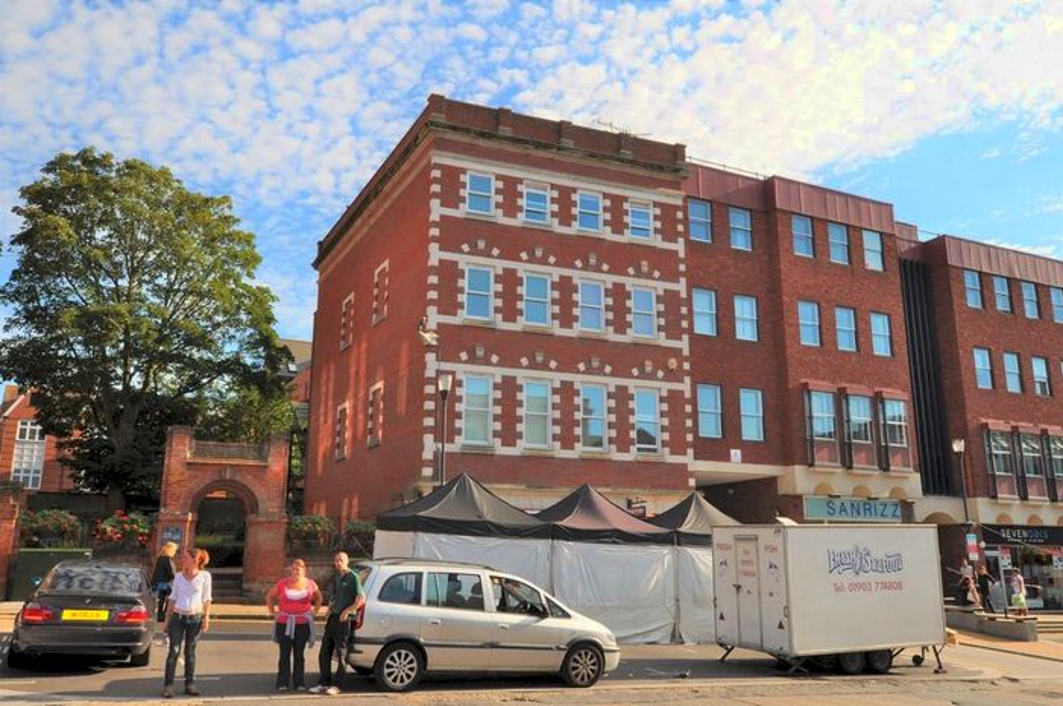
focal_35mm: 30
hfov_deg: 62.0
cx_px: 532
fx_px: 885
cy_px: 353
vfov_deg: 43.5
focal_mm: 20
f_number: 10
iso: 200
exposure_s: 1/200
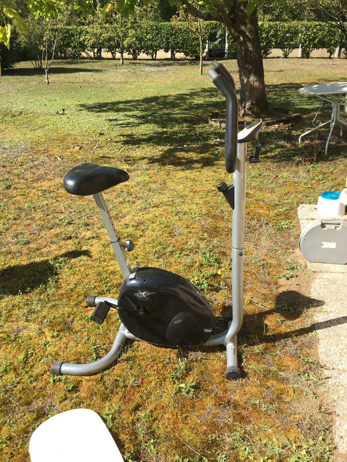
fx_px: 388
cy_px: 231
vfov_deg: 61.7
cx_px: 174
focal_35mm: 29
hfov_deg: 48.2
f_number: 2.2
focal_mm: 4.15
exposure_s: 1/705
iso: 25
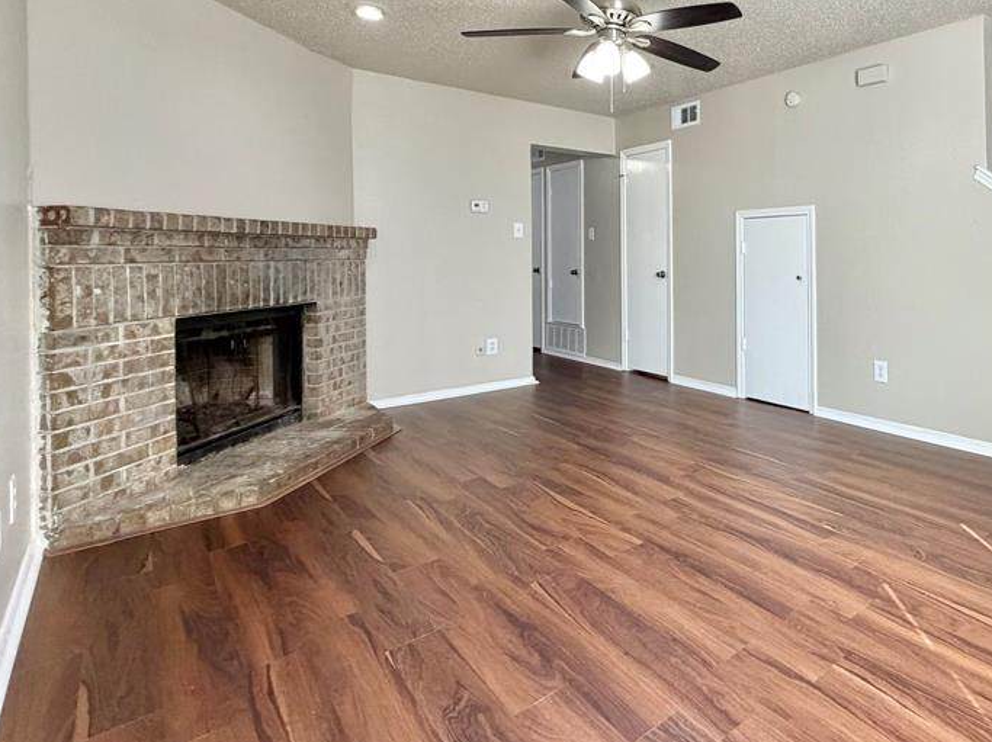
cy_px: 252
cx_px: 726
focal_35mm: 21
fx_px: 601
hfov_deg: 74.2
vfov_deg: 61.9
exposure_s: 1/121
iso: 320
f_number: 2.2
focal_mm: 2.22
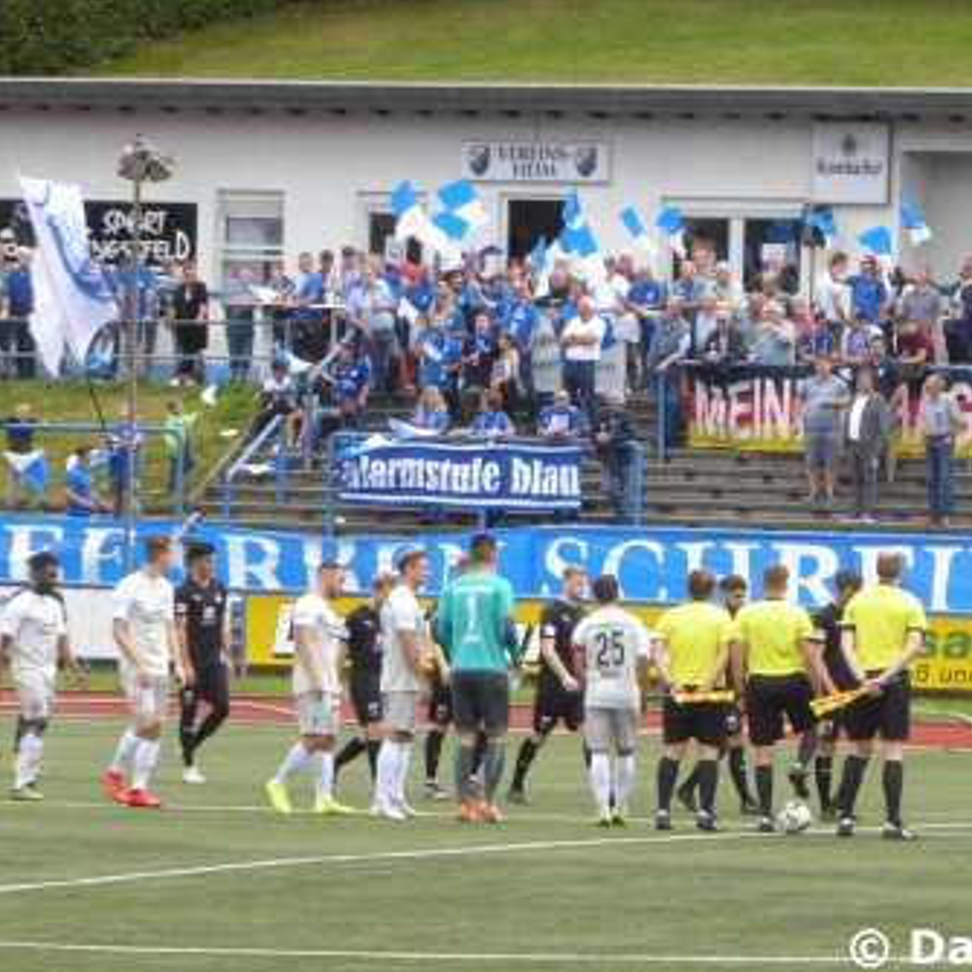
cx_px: 650
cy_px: 485
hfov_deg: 5.9
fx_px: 9435
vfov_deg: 5.9
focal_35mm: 297
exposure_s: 1/100
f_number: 5.6
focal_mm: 44.8
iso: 80
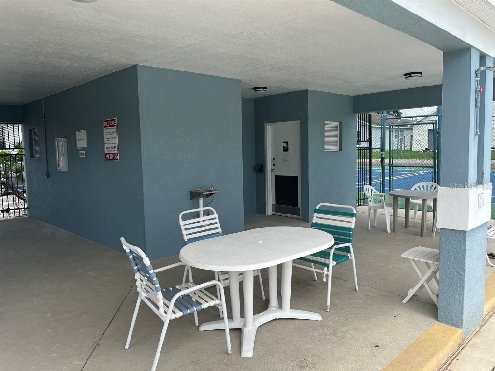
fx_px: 372
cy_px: 186
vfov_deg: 53.1
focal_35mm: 26
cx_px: 248
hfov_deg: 67.3
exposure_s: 1/2358
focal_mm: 5.1
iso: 50
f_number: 1.6
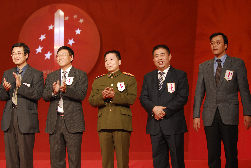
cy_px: 84
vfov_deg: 13.1
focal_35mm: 105
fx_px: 733
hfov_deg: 19.4
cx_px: 126
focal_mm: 70
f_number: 2.8
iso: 320
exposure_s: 1/125
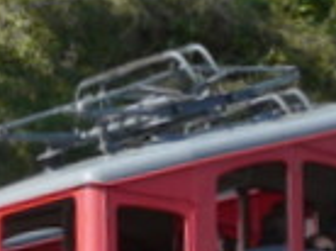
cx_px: 351
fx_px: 6114
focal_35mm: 631
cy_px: 217
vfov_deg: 2.3
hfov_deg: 3.1
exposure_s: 1/400
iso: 100
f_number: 4
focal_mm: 14.3
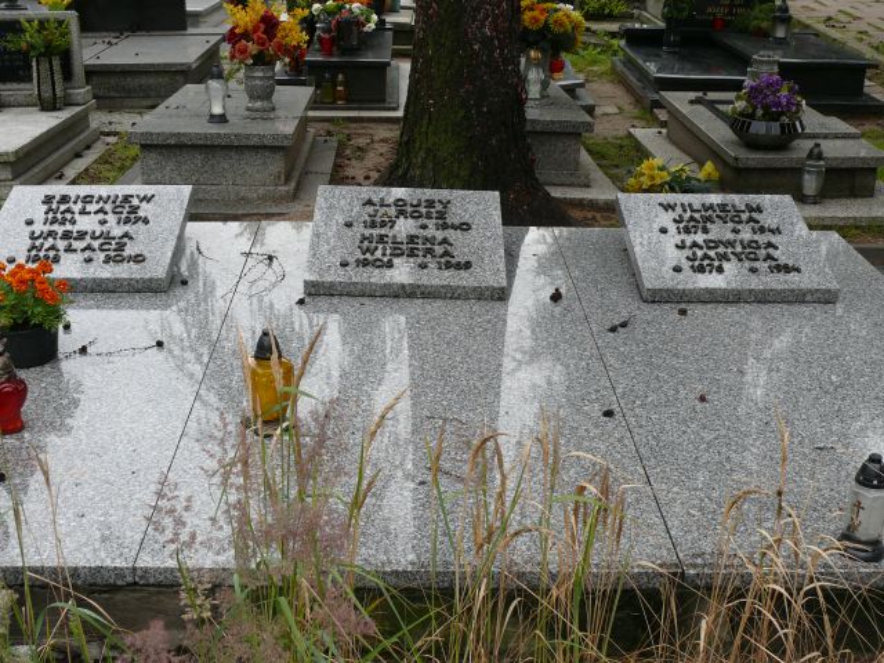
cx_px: 442
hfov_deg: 40.4
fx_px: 1200
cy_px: 332
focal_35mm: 47
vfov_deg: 30.9
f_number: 4
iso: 100
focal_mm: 9.2
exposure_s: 1/250
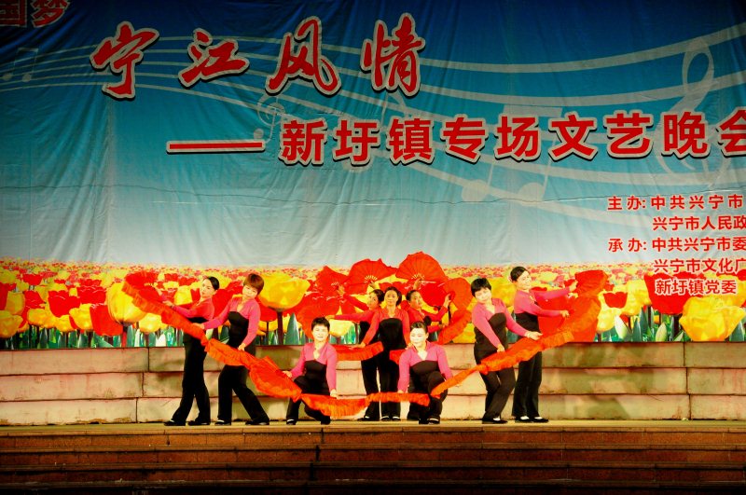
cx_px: 373
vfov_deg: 16.2
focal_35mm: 84
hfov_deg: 24.2
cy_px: 248
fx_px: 1738
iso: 1600
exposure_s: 1/100
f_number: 6.3
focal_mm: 56
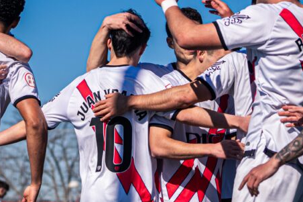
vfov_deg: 6.6
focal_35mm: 209
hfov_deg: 9.8
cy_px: 82
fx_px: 1758
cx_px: 129
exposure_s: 1/1600
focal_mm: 84
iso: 80
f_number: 4
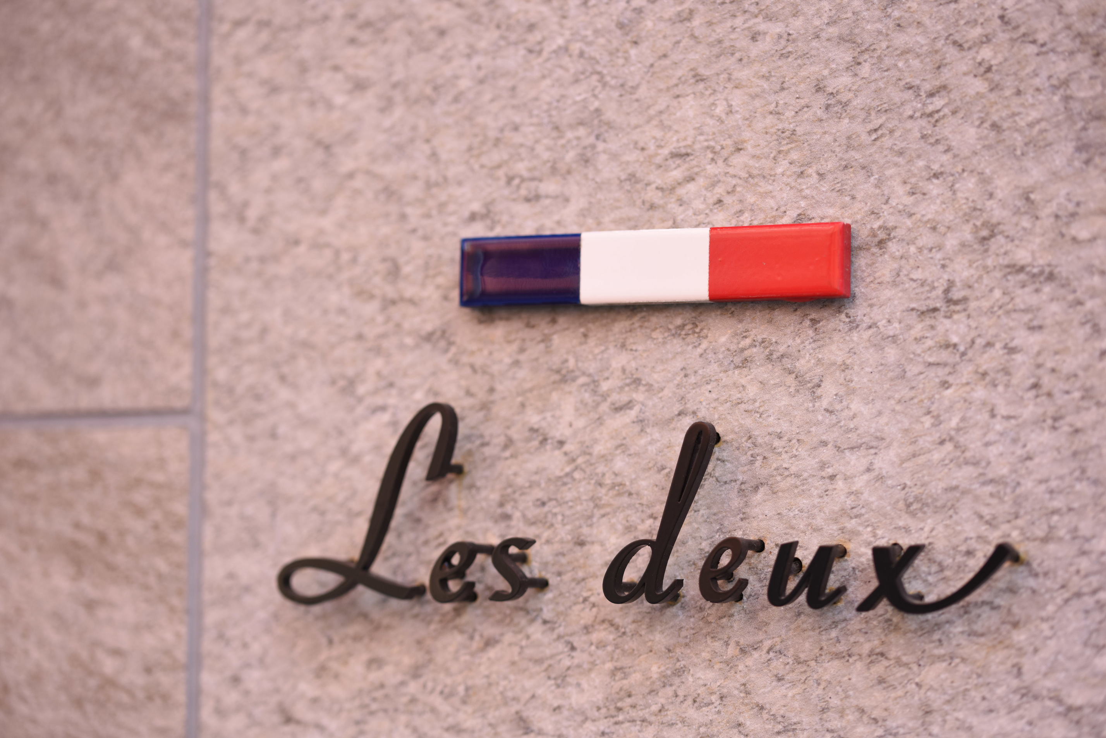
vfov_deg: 15.2
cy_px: 369
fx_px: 2766
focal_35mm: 90
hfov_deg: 22.6
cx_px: 553
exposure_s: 1/320
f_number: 3.2
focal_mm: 90
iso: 400
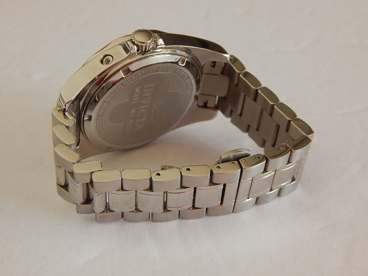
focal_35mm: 69
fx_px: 734
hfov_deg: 28.2
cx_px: 184
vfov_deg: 21.3
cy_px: 138
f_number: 4.1
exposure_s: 1/200
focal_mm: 12.3
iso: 400
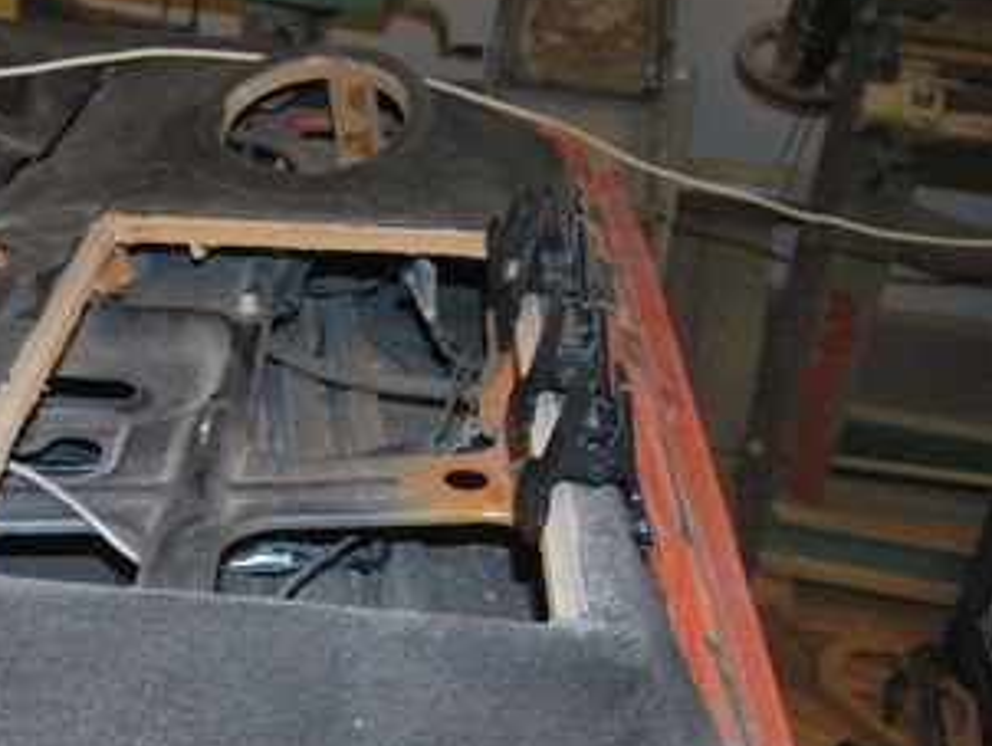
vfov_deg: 26.5
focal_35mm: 55
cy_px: 493
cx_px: 62
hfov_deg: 32.8
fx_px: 1577
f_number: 3.5
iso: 200
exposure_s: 1/60
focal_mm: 18
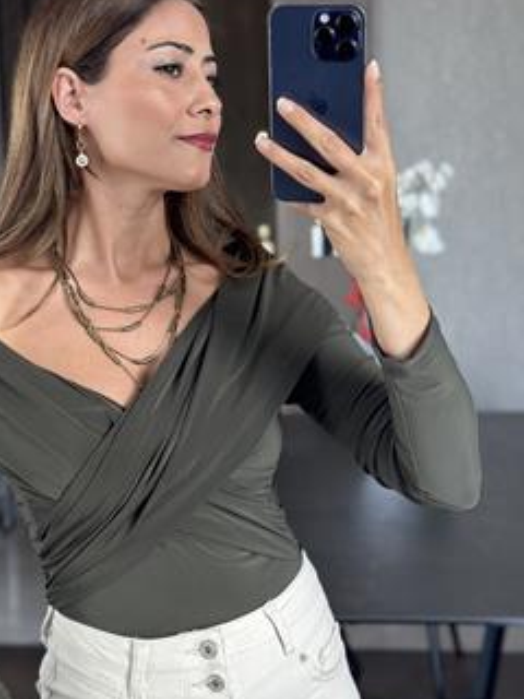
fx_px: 1534
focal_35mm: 76
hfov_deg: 19.3
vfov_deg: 25.6
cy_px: 393
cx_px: 153
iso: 125
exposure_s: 1/110
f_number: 1.78
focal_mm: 6.86
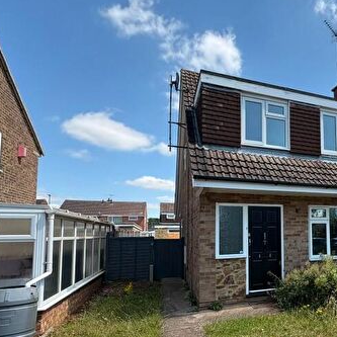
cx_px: 292
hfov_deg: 54.4
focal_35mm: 26
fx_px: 286
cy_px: 212
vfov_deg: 60.1
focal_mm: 2.22
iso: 64
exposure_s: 1/771
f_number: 2.2
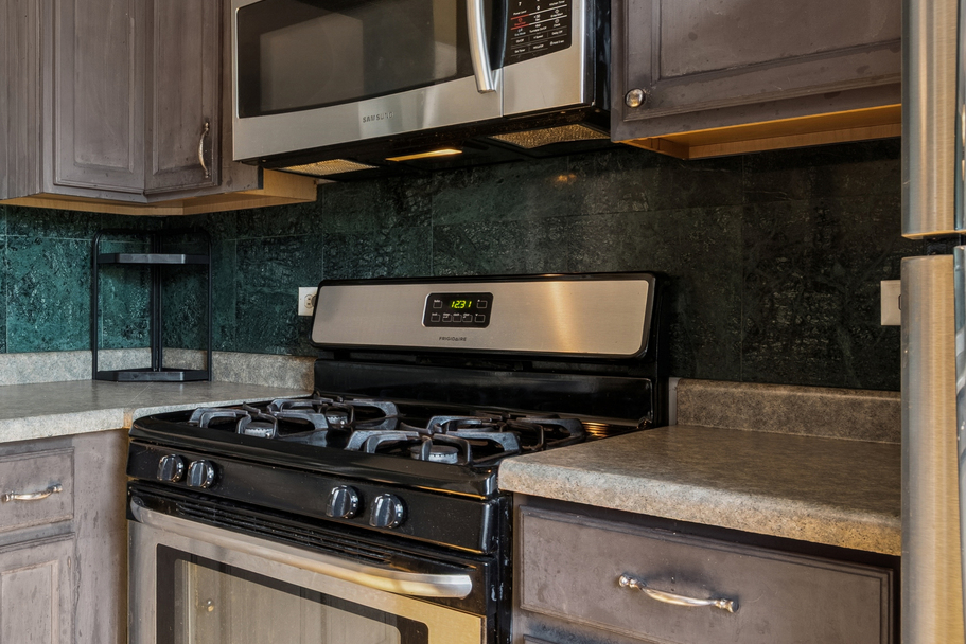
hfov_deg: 54.2
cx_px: 176
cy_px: 284
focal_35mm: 32
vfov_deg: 41.1
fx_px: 859
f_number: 8
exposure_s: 1/13
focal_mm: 12
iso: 250
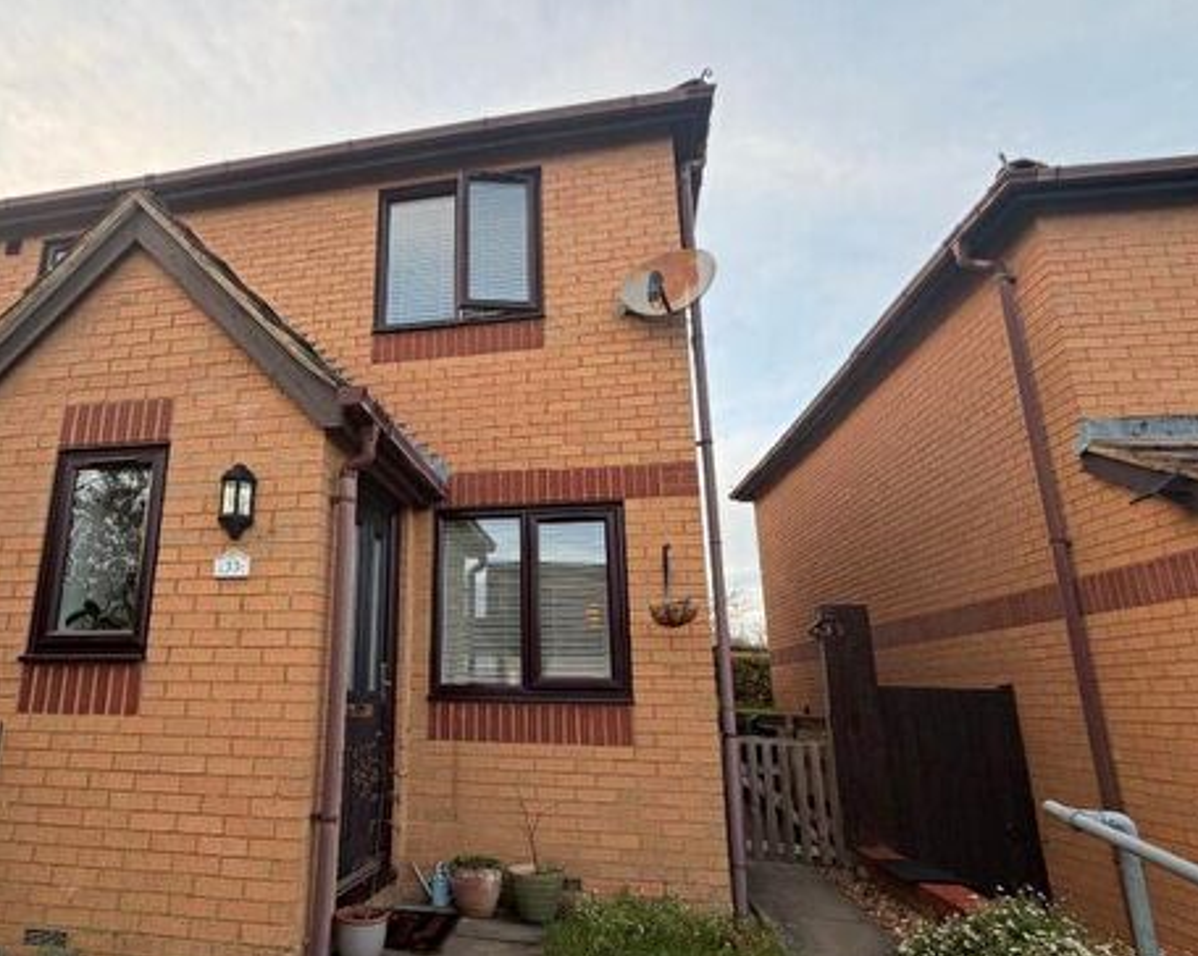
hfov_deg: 76.4
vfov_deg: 65.4
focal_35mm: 21
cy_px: 500
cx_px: 452
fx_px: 744
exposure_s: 1/121
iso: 50
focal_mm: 2.22
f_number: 2.2
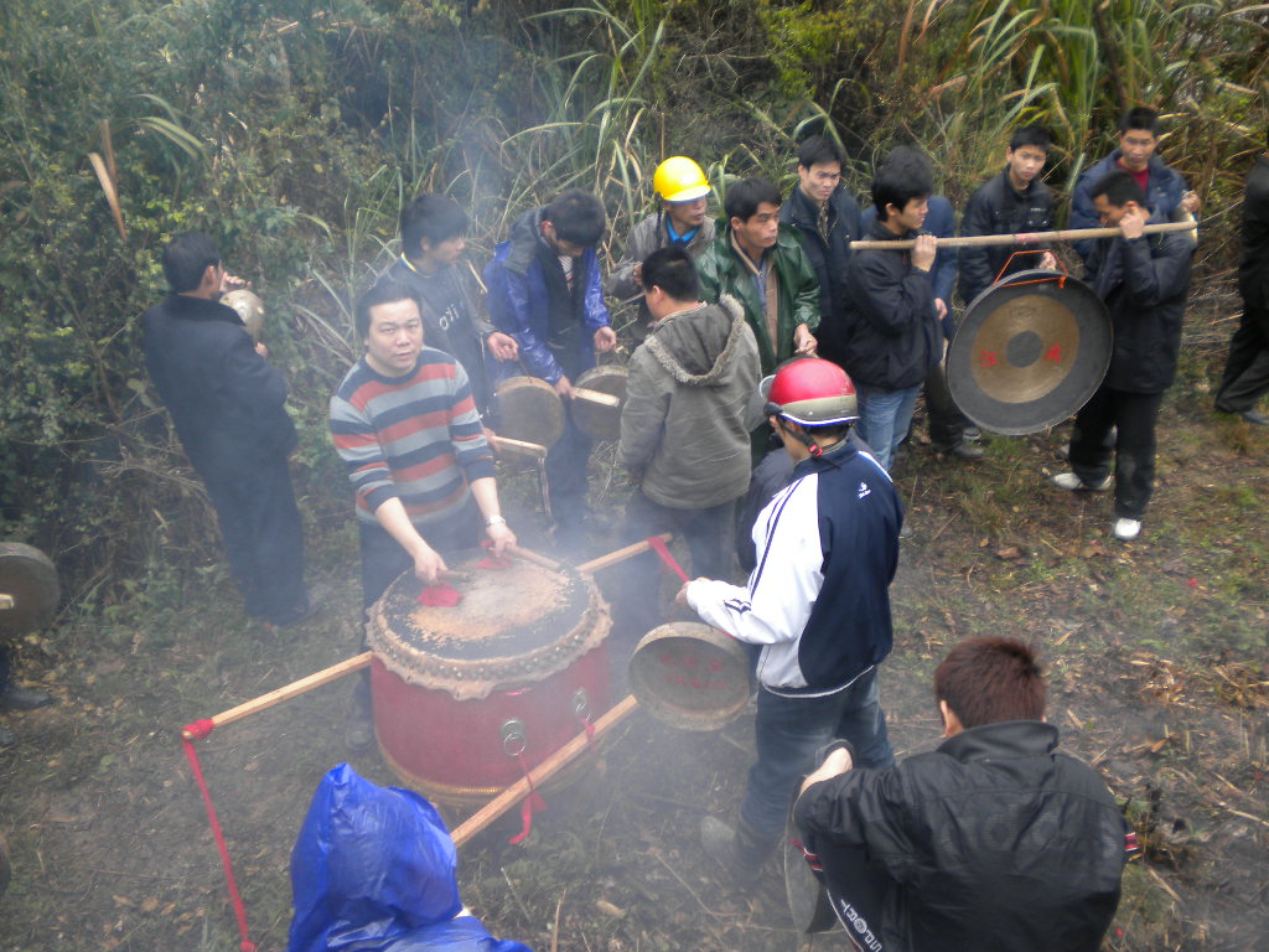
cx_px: 634
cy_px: 476
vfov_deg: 40.7
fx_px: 1283
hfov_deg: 52.6
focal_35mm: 35
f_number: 3.1
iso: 80
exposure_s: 1/126
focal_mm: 6.3
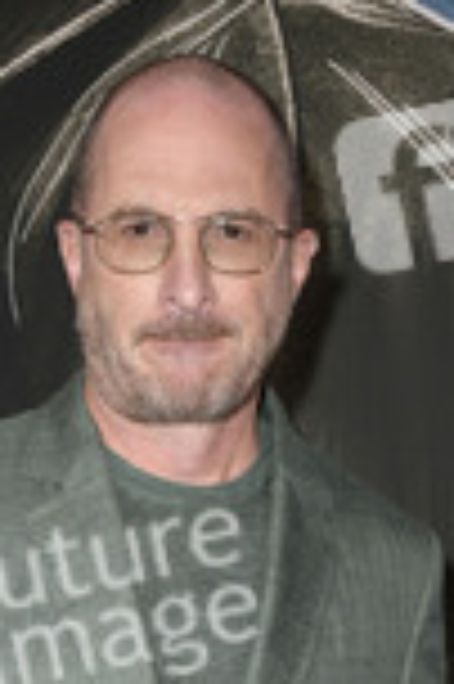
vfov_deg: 18.4
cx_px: 157
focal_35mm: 105
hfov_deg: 13.0
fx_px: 1991
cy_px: 842
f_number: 5.6
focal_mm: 40
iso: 800
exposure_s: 1/200
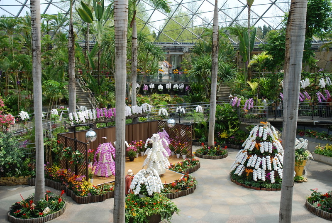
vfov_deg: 37.0
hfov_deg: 53.1
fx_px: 332
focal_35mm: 36
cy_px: 112
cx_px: 166
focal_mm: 24
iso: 200
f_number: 8
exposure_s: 1/250
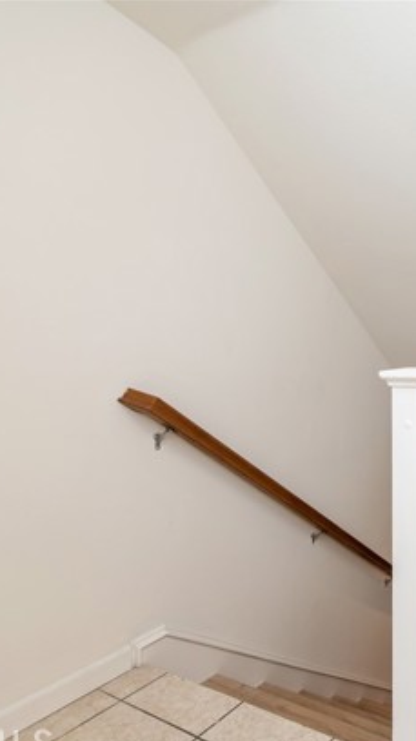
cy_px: 385
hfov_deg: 41.1
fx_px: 452
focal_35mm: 23
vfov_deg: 78.7
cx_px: 441
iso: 280
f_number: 4
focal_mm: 14
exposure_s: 1/60
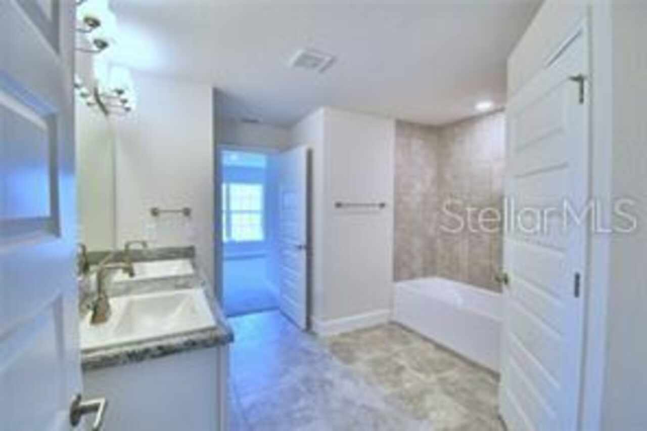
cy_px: 216
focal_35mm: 15
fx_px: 269
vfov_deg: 77.3
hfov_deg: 100.4
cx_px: 324
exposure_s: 1/125
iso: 360
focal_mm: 10
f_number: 4.5
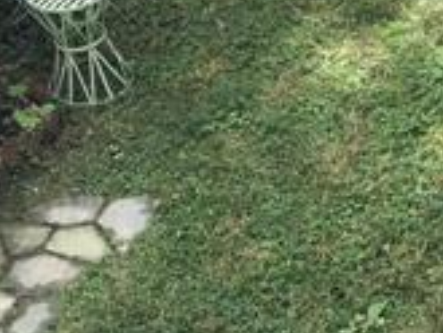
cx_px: 596
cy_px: -3
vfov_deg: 12.0
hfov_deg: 15.3
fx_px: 1562
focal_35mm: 122
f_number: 1.8
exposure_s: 1/544
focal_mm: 3.99
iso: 20
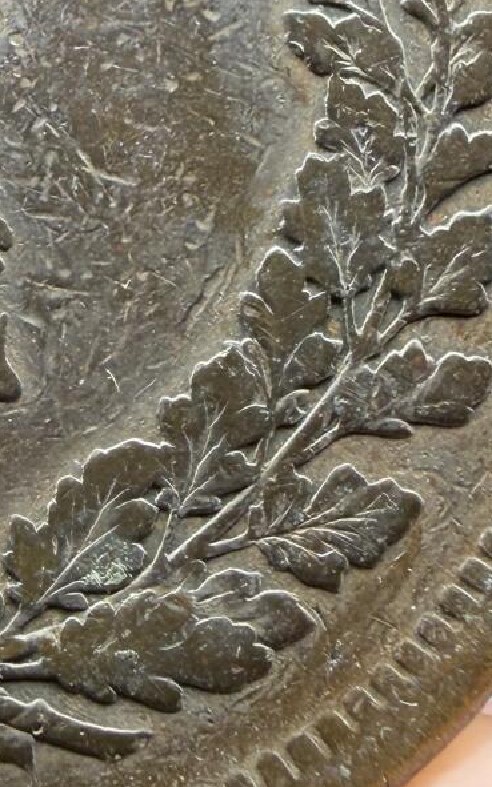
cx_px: -129
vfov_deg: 24.5
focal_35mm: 84
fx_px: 1803
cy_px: 242
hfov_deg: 14.9
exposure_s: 1/121
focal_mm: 2.22
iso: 64
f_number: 2.2
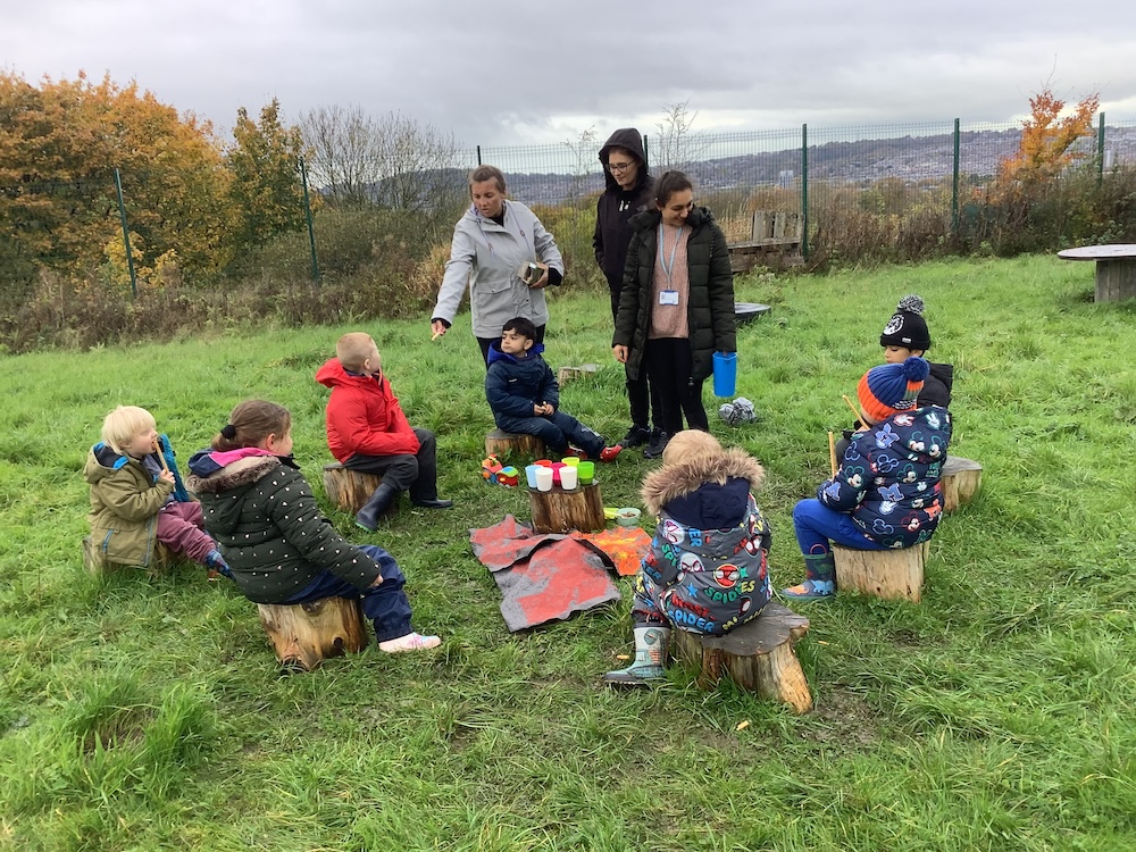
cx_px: 568
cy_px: 426
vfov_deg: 45.4
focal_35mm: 31
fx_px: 1017
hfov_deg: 58.4
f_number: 2.4
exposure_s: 1/100
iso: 50
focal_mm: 3.3
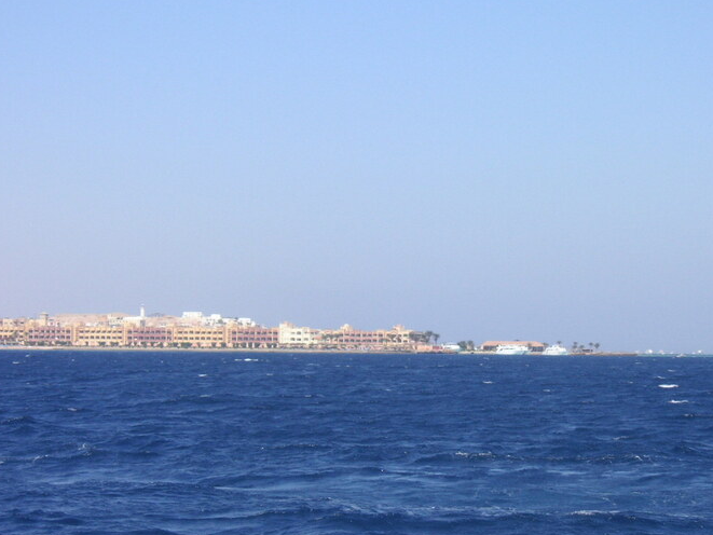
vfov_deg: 12.2
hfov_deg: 16.3
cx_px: 405
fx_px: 2493
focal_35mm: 121
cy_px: 319
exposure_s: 1/350
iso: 50
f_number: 5
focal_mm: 16.6
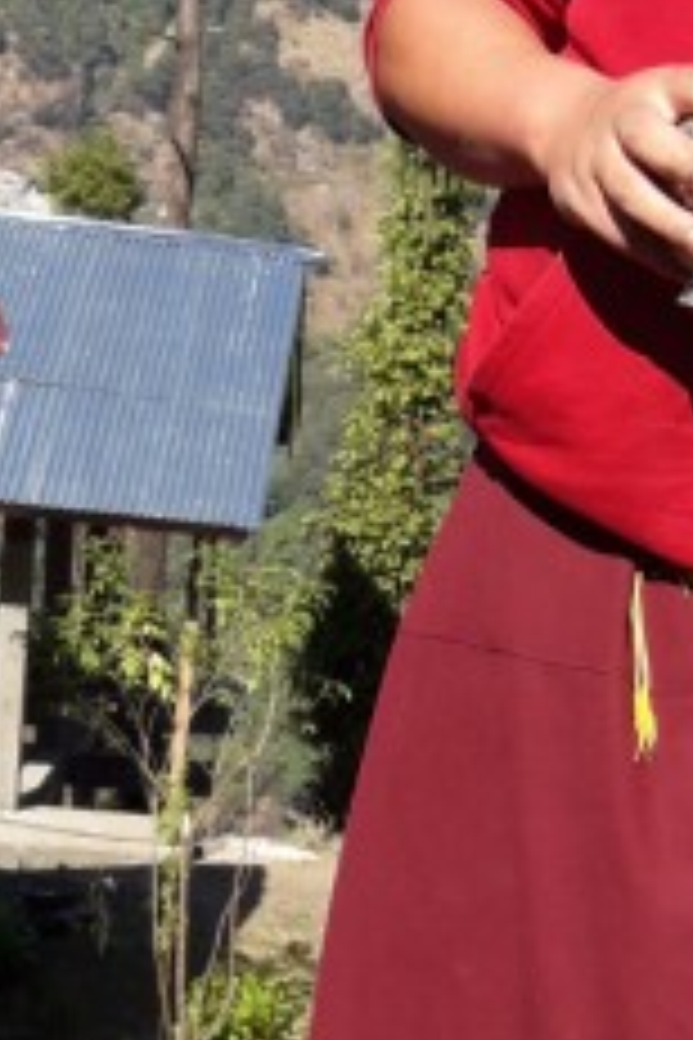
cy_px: 716
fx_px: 2801
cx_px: 549
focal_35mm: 97
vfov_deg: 20.9
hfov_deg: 14.0
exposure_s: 1/997
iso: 40
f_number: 1.9
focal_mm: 3.7
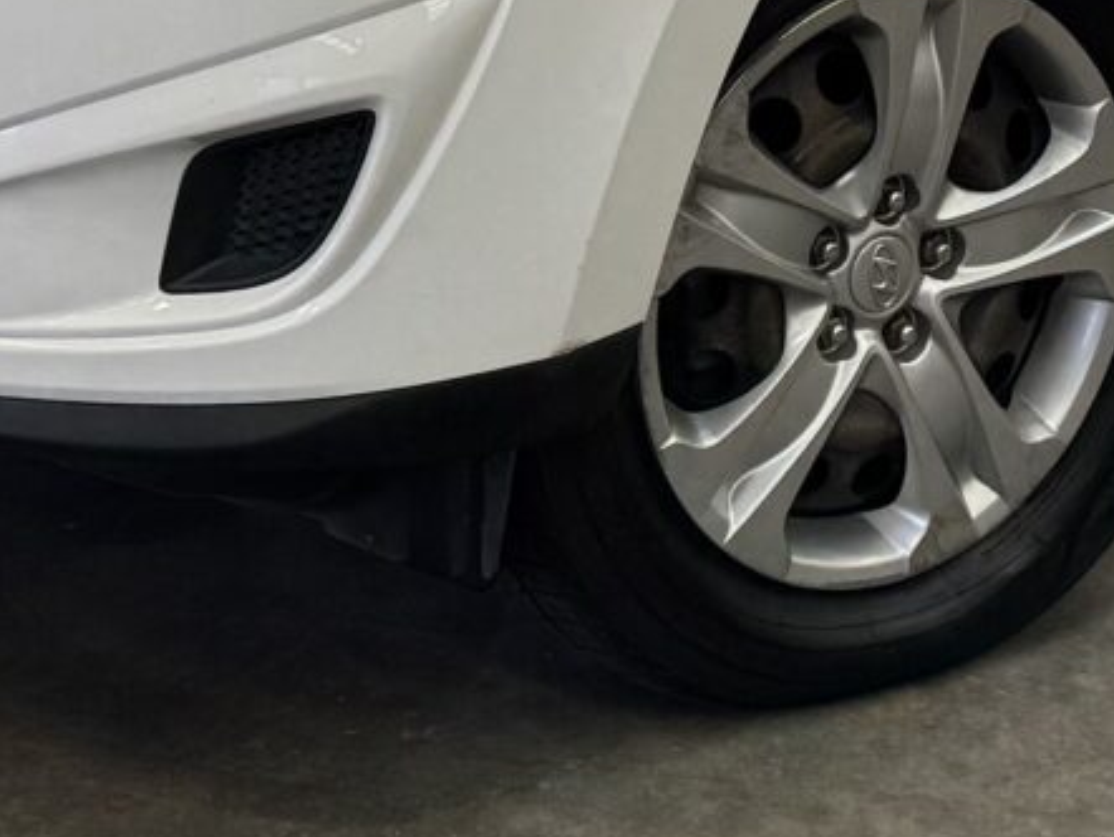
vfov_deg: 10.0
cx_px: 537
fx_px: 4476
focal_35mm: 139
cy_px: -799
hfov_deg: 14.2
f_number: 1.78
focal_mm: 6.76
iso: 80
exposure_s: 1/495
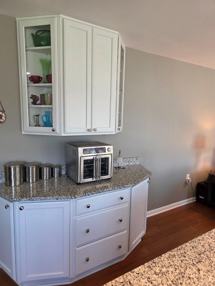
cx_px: 108
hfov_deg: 58.9
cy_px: 143
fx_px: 190
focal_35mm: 23
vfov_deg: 73.9
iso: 160
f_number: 1.7
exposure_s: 1/120
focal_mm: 6.3
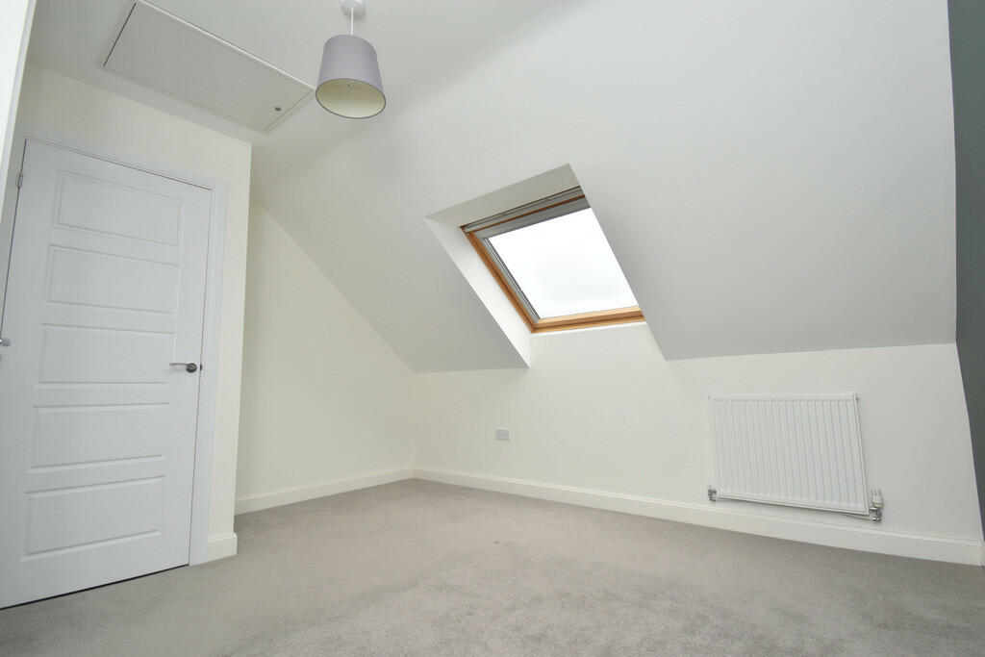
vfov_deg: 72.1
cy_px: 328
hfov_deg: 95.0
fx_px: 451
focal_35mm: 16
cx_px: 492
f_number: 5.6
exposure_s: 1/200
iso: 110
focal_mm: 11
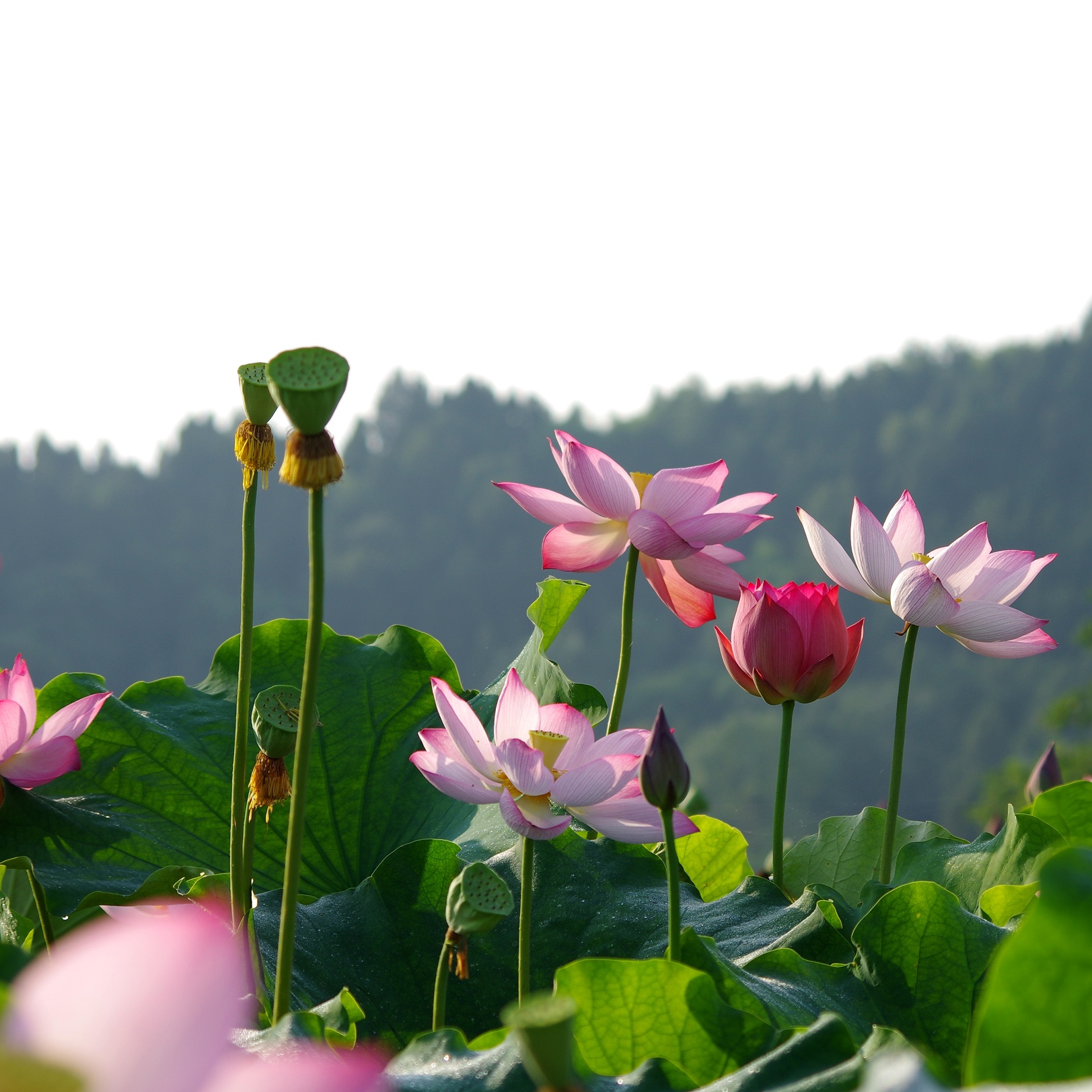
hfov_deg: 10.3
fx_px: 6067
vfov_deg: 10.3
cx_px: 727
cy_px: 544
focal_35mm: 170
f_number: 5.6
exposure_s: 1/250
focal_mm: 87.5
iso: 100
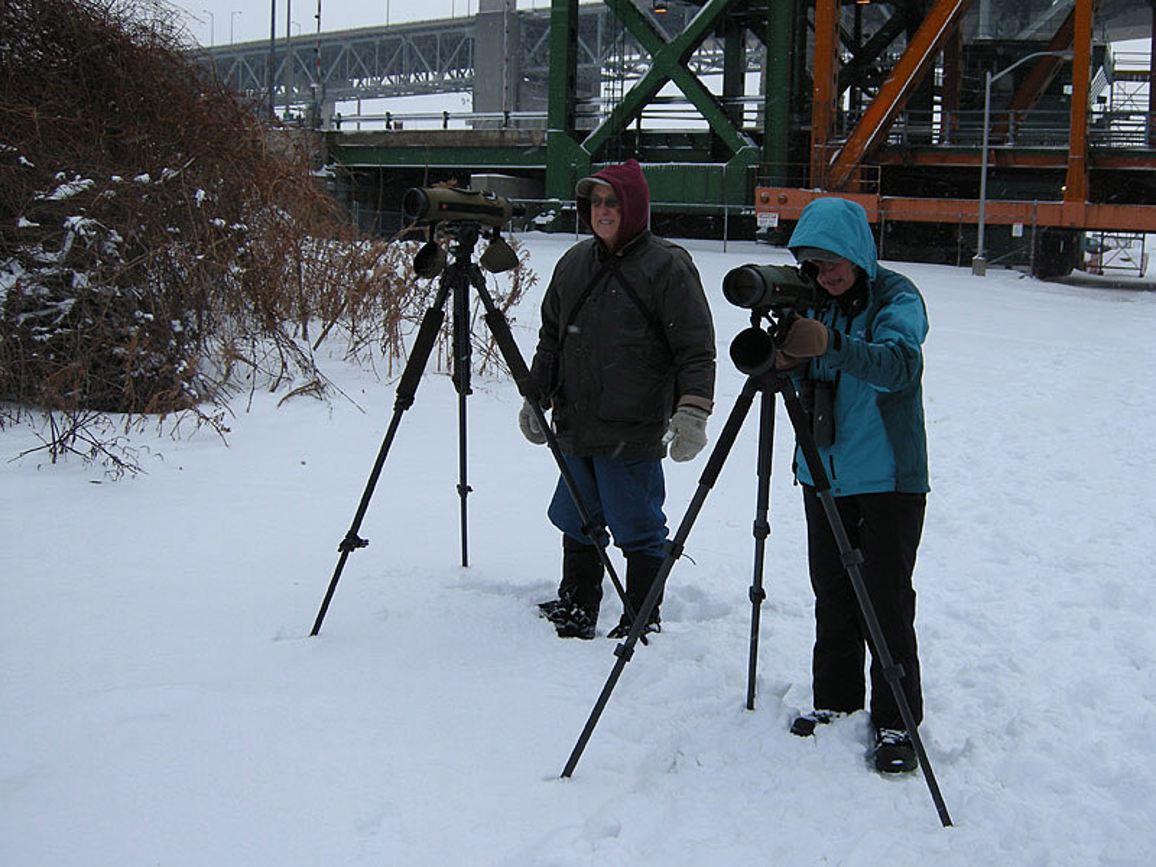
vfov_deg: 40.7
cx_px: 578
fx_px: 1169
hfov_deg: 52.6
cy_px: 434
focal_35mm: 35
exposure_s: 1/78.8
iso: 64
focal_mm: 7.5
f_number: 3.4
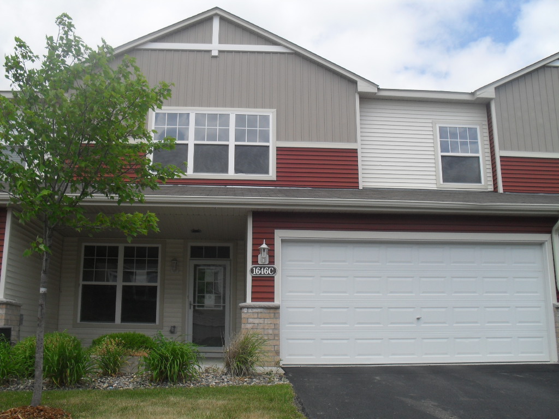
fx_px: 565
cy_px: 210
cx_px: 280
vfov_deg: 40.7
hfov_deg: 52.6
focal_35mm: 35
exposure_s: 1/180
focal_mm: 6.3
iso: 100
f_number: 8.4
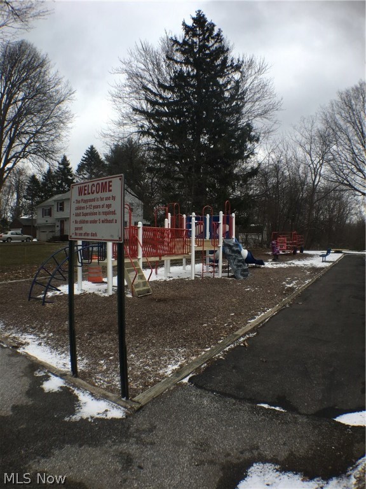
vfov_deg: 61.7
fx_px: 409
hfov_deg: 48.2
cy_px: 244
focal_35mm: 29
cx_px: 183
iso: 25
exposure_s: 1/1115
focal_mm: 4.15
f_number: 2.2
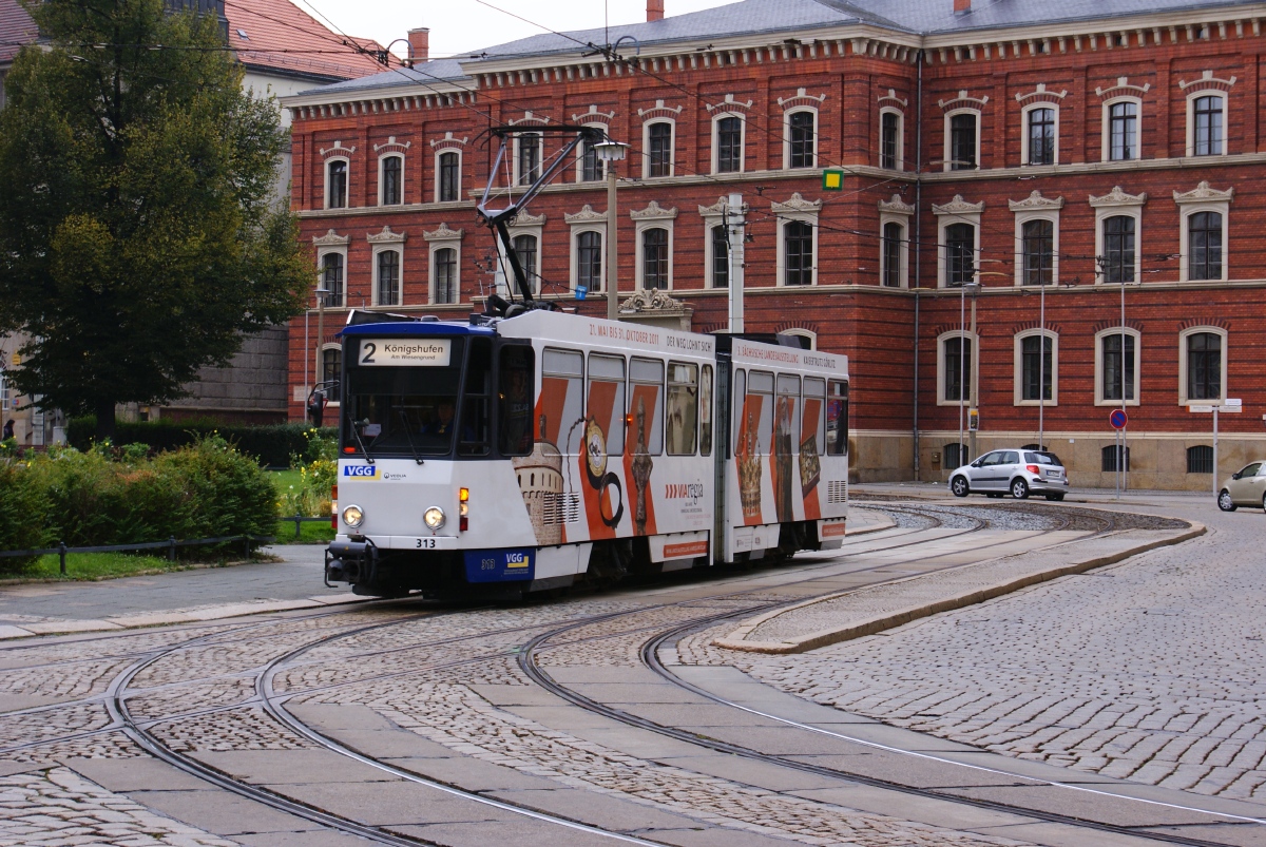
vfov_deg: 16.6
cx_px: 633
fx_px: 2904
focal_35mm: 82
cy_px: 424
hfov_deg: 24.6
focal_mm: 55
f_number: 7.1
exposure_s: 1/125
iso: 200
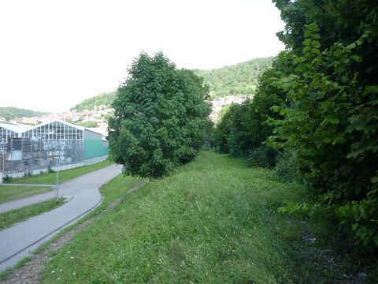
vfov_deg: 44.2
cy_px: 142
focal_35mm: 32
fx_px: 349
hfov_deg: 56.8
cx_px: 189
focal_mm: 5.2
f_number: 4
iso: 160
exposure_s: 1/250
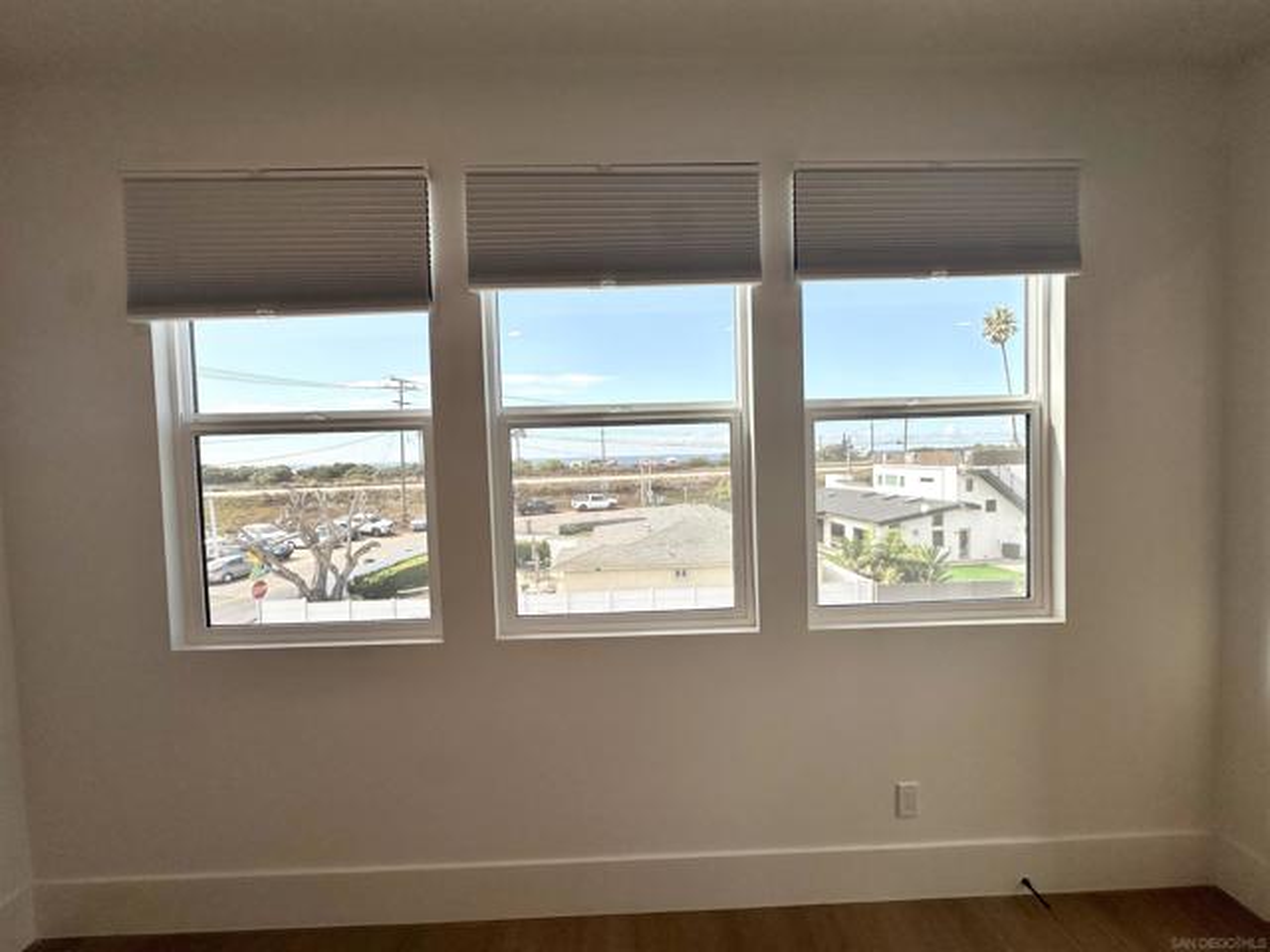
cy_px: 476
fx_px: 514
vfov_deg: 85.7
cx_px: 635
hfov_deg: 102.1
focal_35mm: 14
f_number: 2.2
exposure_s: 1/807
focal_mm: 2.22
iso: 40
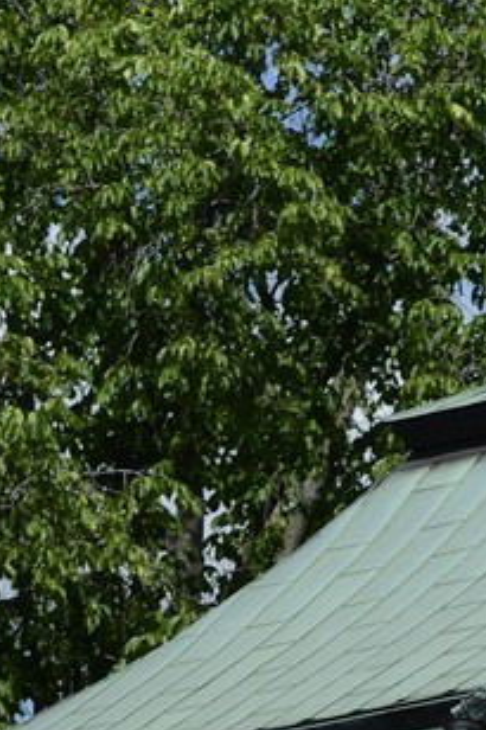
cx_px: 1123
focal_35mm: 633
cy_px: 1609
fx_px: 12832
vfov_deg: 3.2
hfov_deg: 2.2
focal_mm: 122
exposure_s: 1/400
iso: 200
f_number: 11
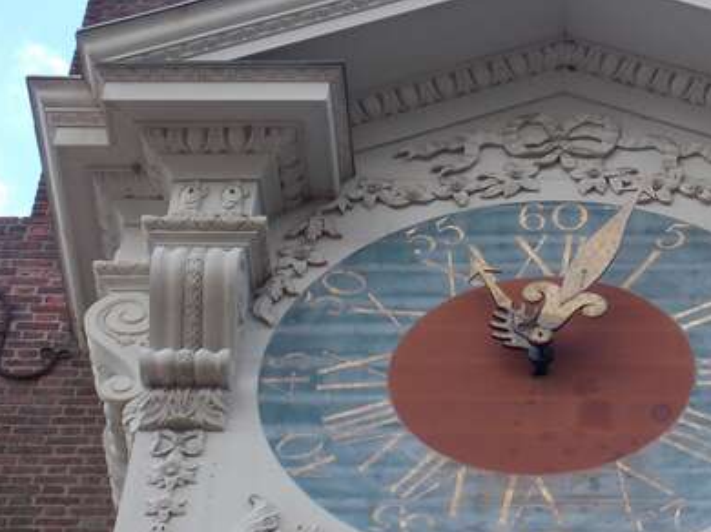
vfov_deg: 10.7
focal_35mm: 138
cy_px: 375
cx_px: 543
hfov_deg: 14.2
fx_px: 2833
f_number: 4.2
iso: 80
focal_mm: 12.5
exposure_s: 1/125
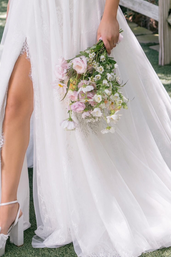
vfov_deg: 15.1
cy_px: -17
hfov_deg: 10.3
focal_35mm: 133
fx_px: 948
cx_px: 90
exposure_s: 1/320
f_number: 4
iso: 360
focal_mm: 58
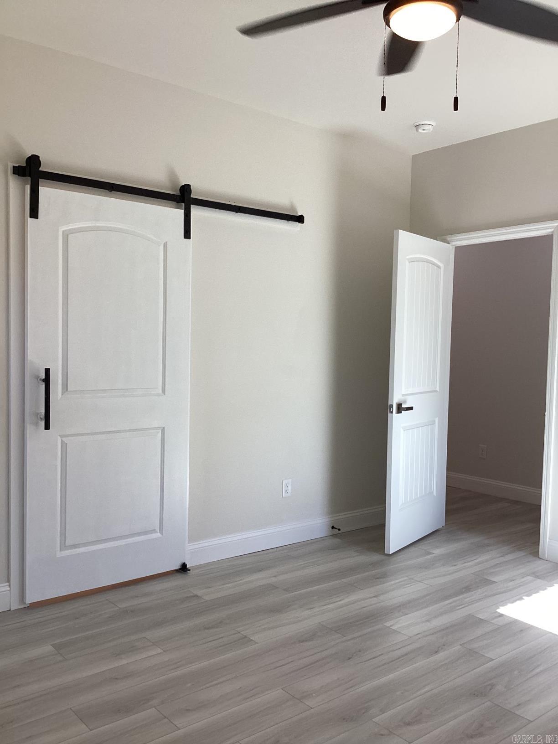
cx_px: 279
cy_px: 372
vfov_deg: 58.4
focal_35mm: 31
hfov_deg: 45.4
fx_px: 666
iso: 40
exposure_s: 1/120
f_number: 2.4
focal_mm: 3.3
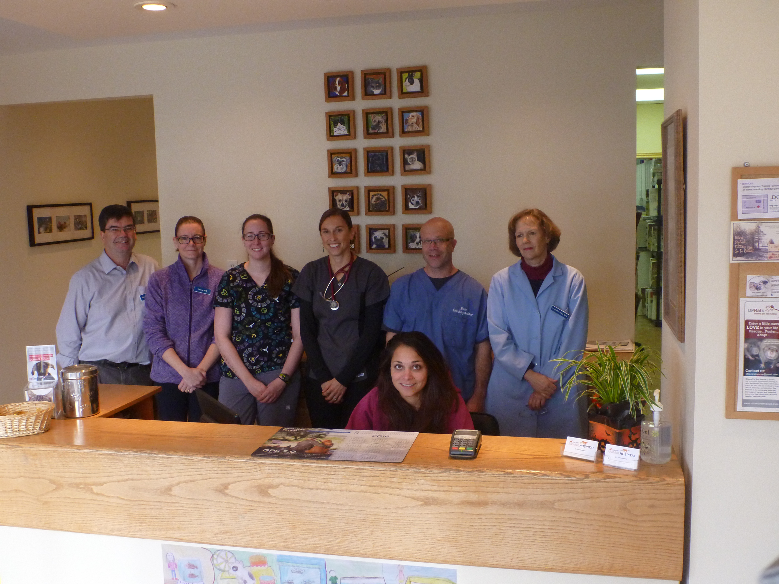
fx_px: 810
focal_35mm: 36
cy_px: 292
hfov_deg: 51.4
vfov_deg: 39.7
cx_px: 390
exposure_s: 1/40
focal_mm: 6.4
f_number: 3.9
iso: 400
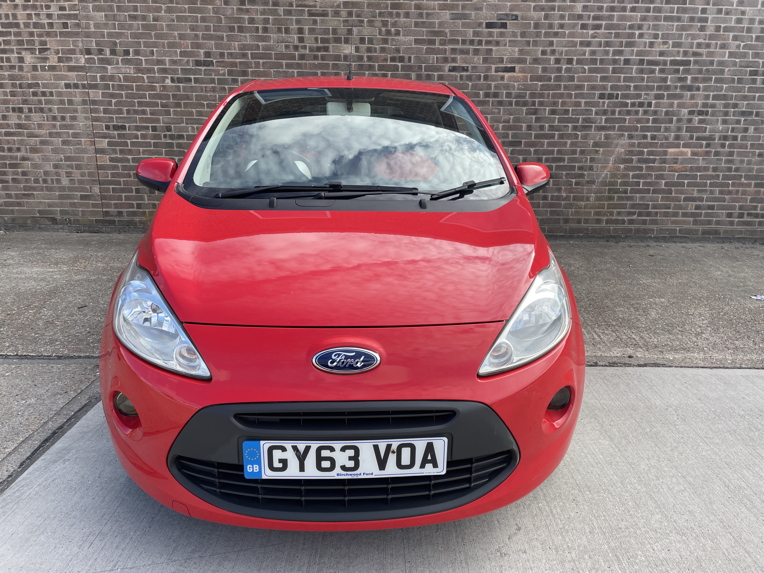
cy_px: 286
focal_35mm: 26
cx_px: 382
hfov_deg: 67.3
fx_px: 574
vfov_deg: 53.1
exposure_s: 1/955
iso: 32
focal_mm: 4.2
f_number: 1.6
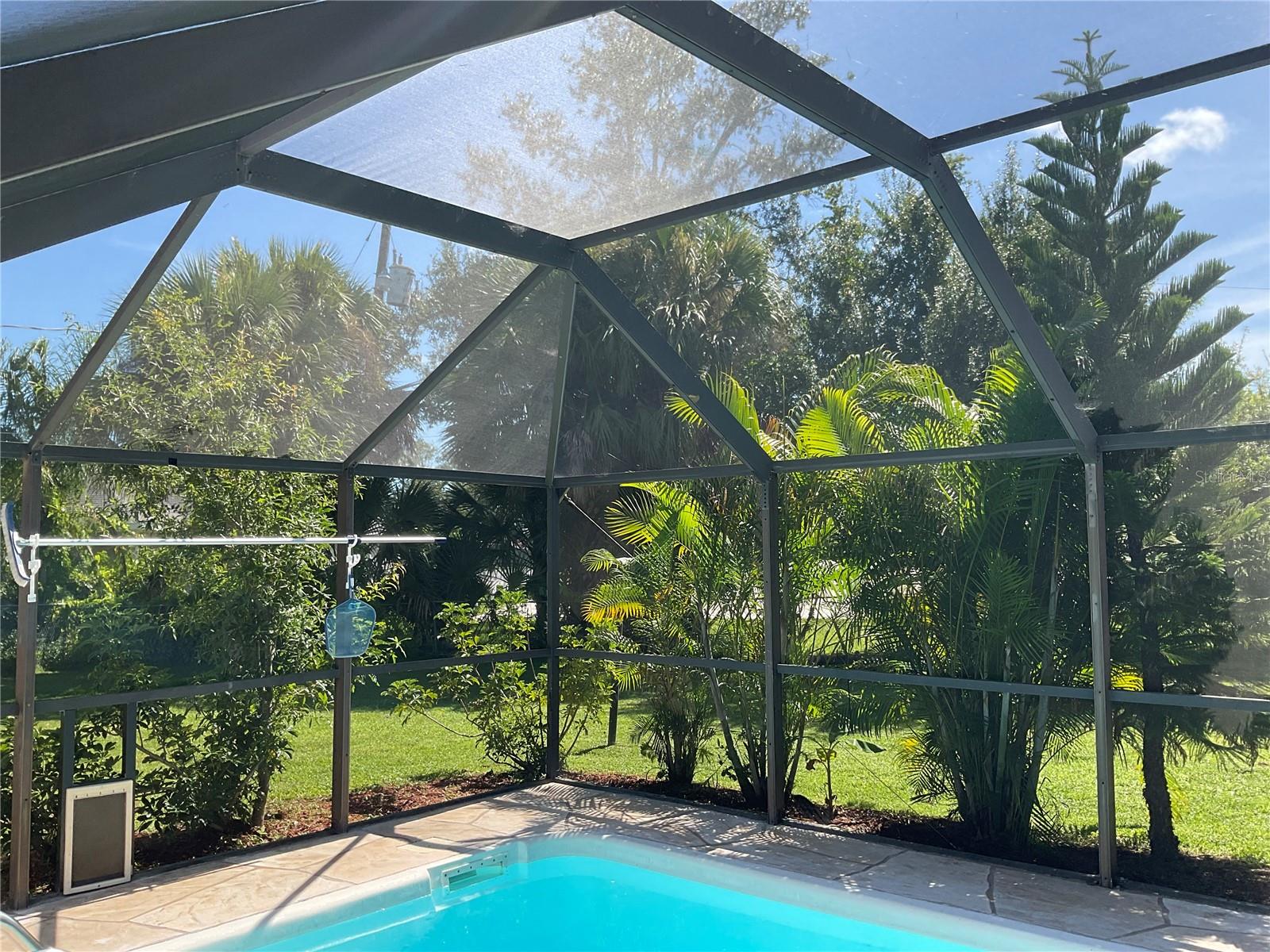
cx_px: 635
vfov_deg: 48.2
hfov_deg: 61.7
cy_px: 476
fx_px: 1064
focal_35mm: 29
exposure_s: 1/683
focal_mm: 3
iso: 16
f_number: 1.8
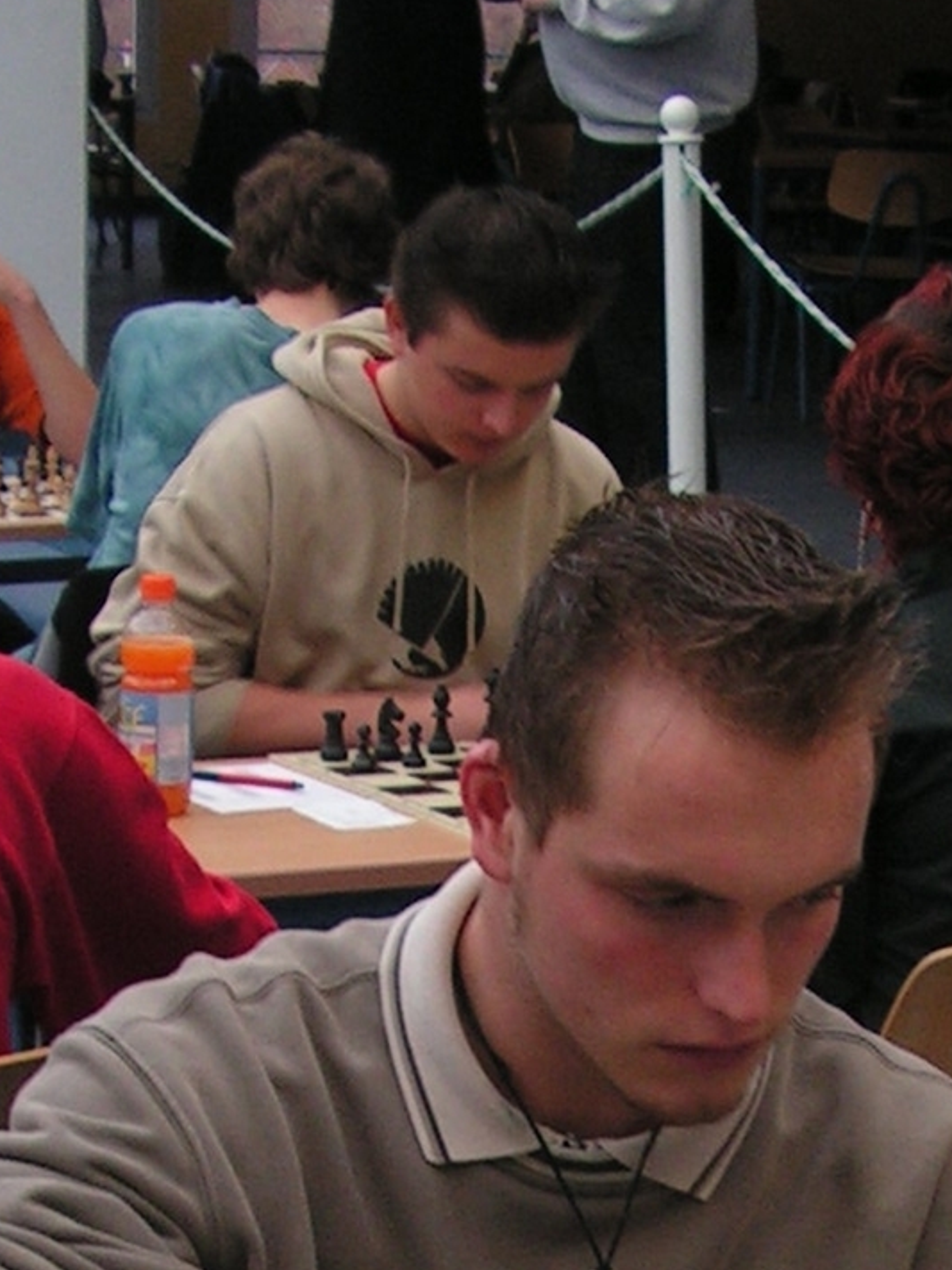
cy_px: 1475
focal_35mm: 108
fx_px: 3961
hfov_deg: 13.7
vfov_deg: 17.5
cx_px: 702
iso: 100
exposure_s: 1/40
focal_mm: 6
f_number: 3.2
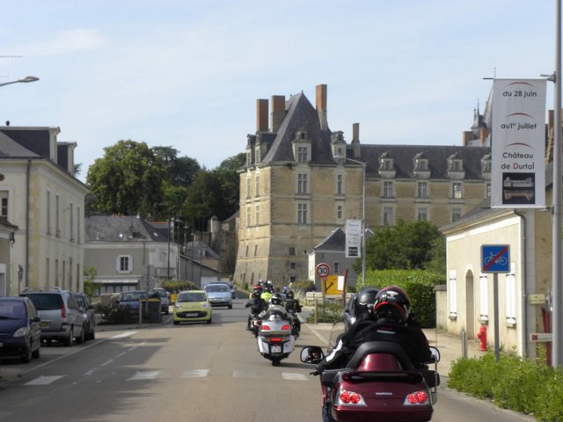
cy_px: 211
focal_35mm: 105
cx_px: 282
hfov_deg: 18.7
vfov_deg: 14.1
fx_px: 1708
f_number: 5.6
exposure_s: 1/250
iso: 64
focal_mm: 18.8
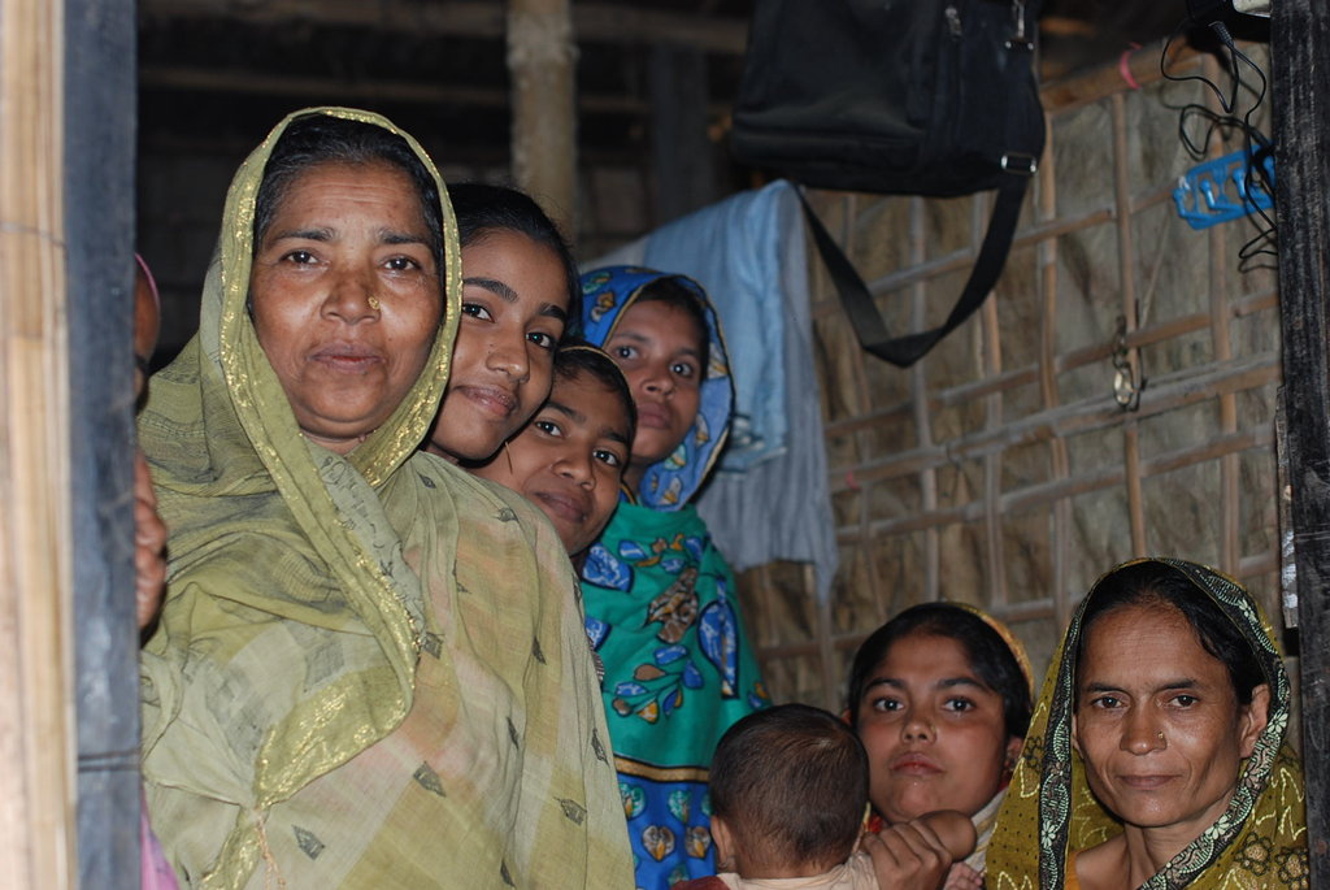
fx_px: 2774
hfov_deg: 27.0
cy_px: 445
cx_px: 665
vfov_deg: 18.2
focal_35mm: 75
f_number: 3.2
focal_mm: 50
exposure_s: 1/60
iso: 160
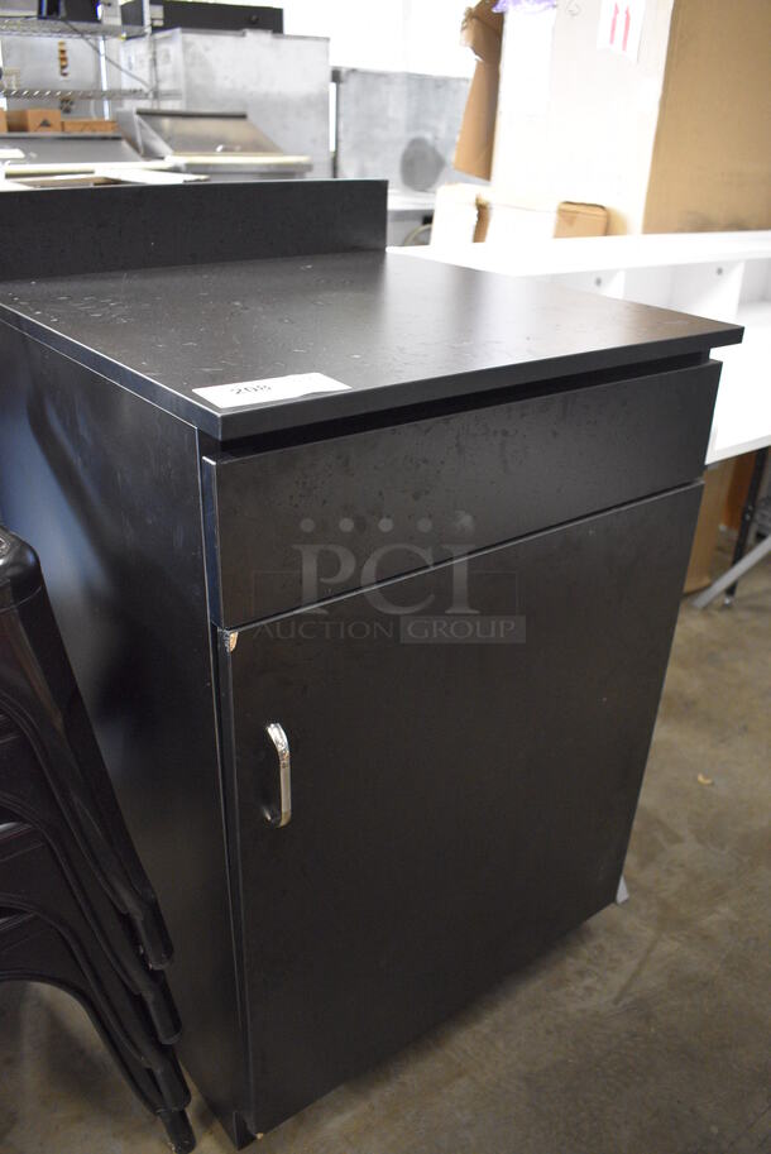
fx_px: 866
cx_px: 386
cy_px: 577
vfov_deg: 67.3
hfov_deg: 48.0
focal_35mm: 27
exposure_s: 1/30
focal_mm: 18
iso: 2800
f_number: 3.5
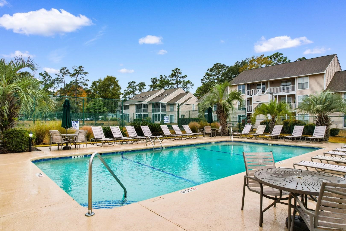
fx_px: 211
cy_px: 116
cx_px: 173
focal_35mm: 22
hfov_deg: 78.6
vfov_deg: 57.2
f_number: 2.8
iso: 120
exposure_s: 1/90
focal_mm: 8.38
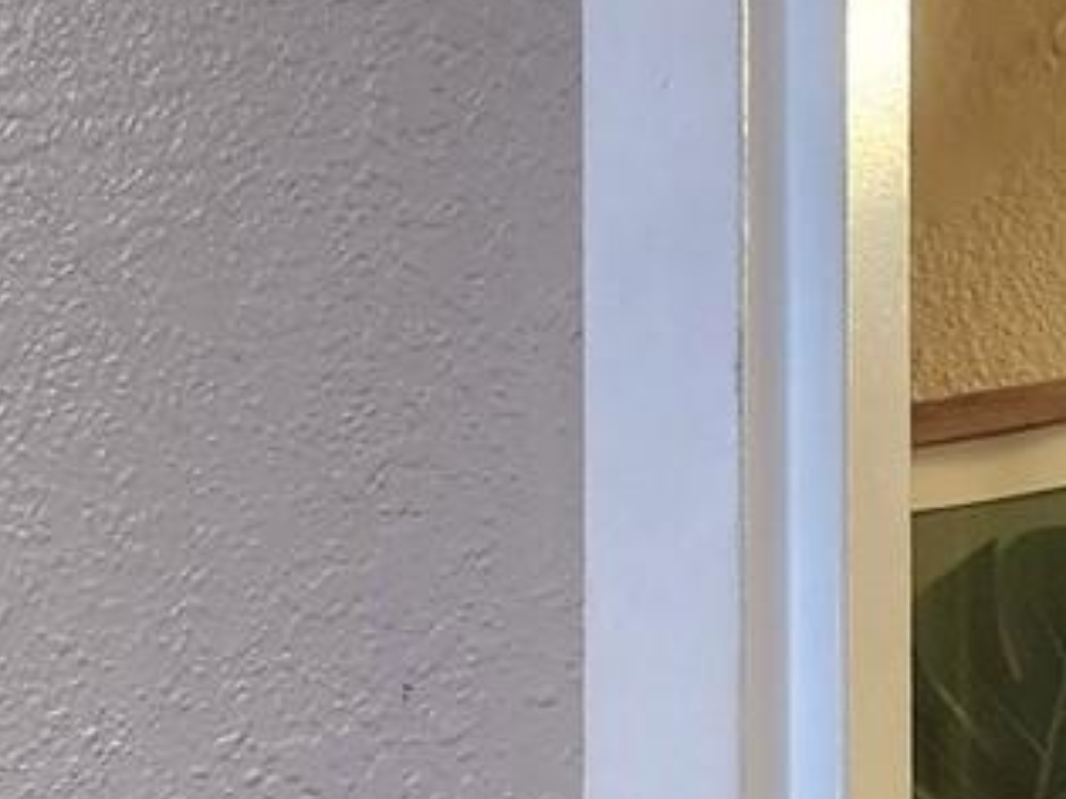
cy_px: 1576
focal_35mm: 117
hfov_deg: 16.3
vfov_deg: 11.5
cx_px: -139
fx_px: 3602
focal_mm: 6.4
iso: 160
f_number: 1.8
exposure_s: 1/120
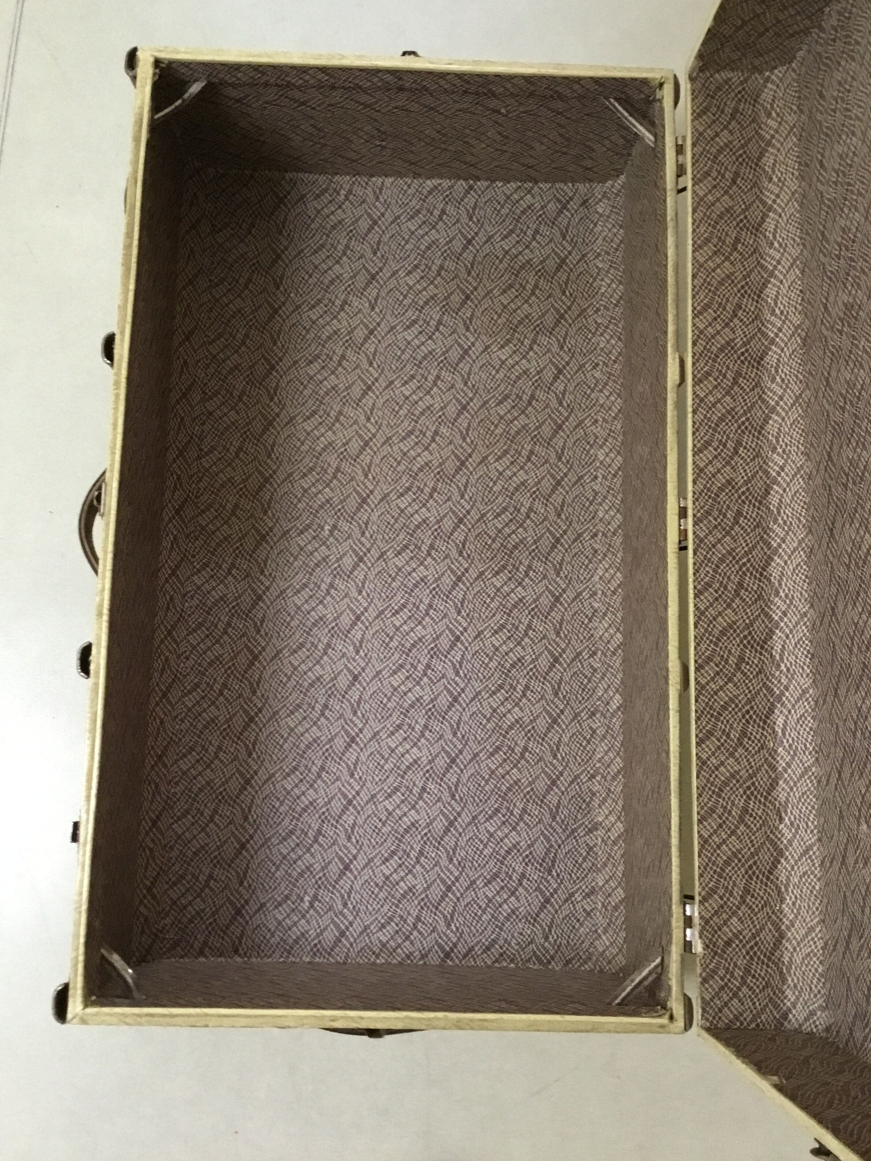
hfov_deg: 44.2
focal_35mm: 32
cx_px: 434
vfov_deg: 56.8
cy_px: 565
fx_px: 1073
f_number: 2.4
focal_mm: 3.3
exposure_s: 1/33
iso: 250
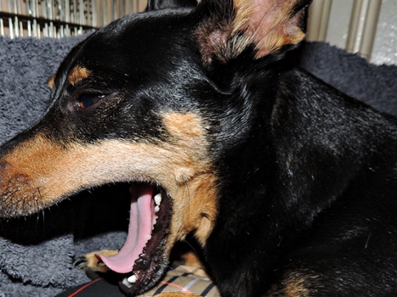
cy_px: 218
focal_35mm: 36
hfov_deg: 50.0
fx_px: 413
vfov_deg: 38.7
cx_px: 118
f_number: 3
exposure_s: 1/30
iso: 140
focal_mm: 4.3
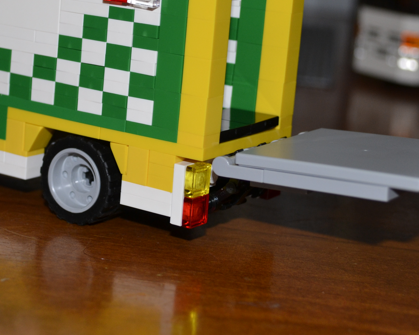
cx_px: 119
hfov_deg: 19.7
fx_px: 1203
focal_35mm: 97
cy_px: 73
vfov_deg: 15.8
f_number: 5
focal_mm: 34
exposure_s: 1/60
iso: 450
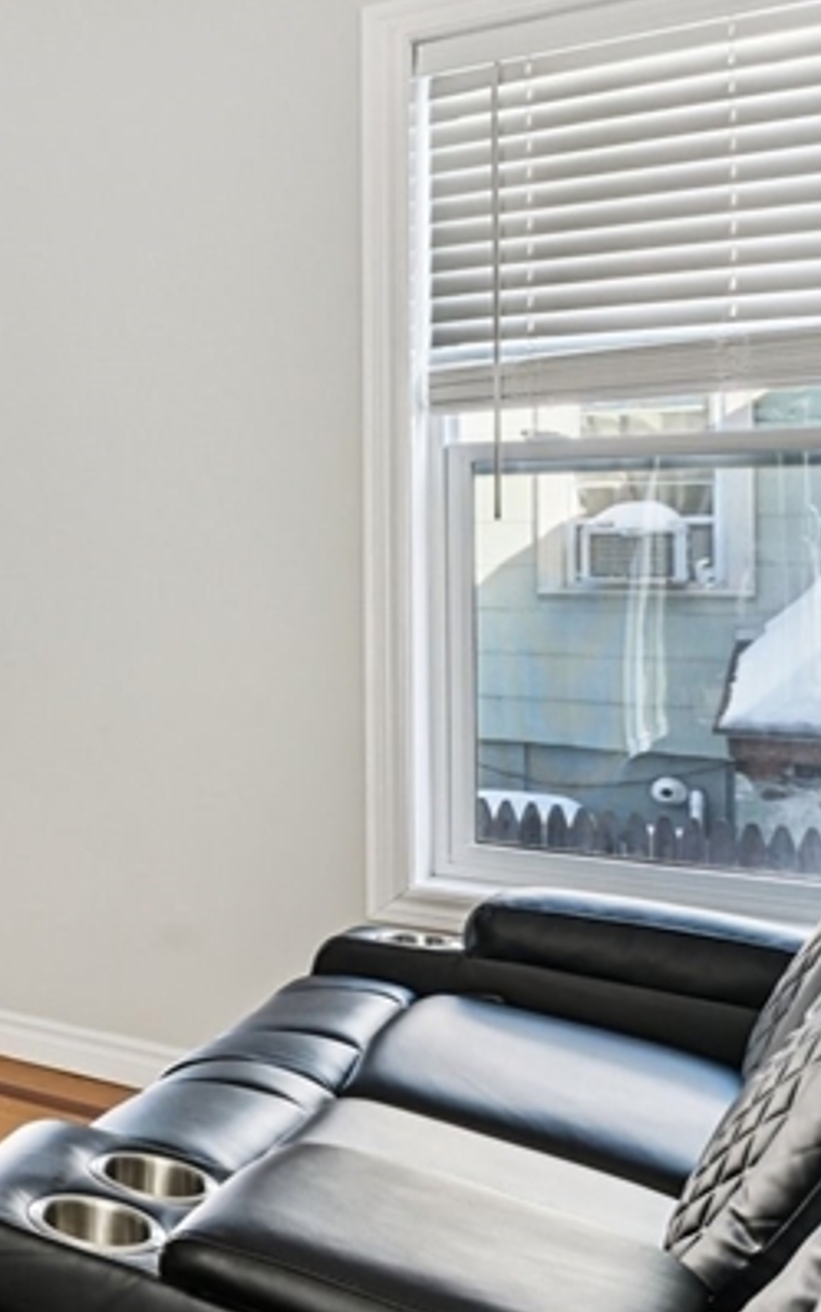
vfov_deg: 47.0
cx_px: -603
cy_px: 552
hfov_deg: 21.6
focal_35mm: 42
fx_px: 1503
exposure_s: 1/15
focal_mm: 16
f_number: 8
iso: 400
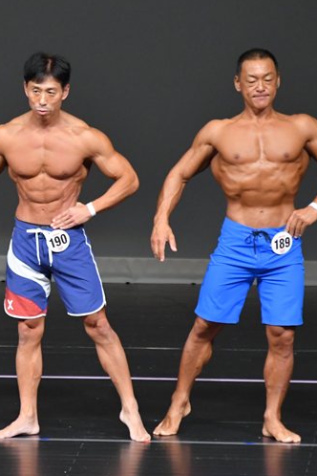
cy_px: 238
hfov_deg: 2.8
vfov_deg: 4.2
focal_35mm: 490
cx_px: -24
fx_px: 6472
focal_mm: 210
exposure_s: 1/400
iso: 4000
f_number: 5.6
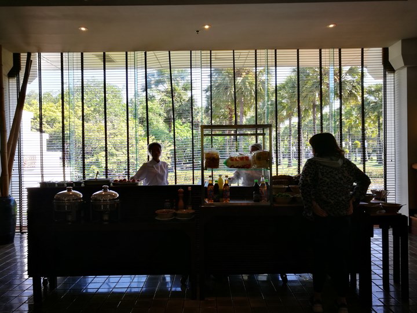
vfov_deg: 51.4
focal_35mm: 27
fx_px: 325
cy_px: 156
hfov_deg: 65.3
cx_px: 208
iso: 64
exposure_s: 1/100
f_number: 2.2
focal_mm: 4.5
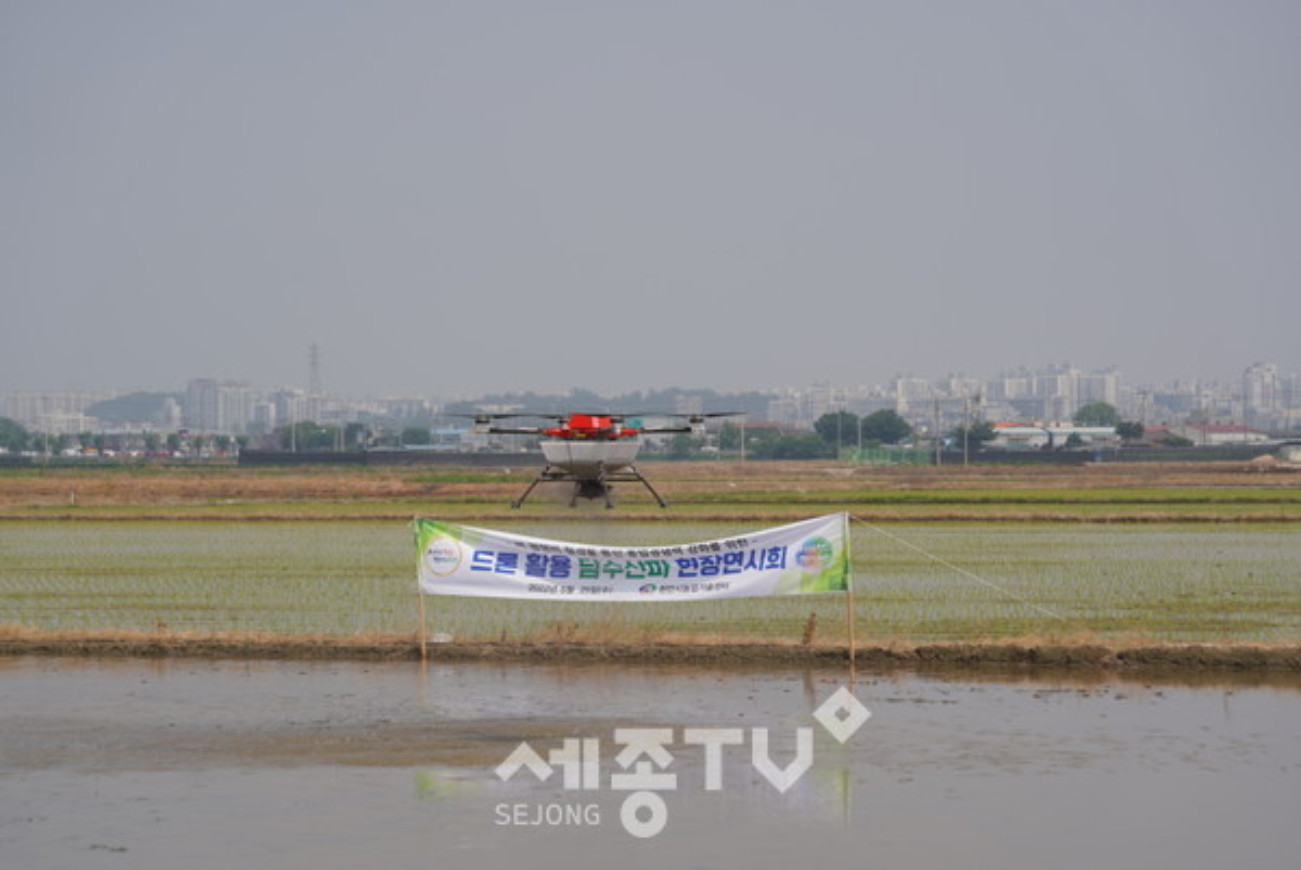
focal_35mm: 129
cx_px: 650
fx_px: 4665
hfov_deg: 15.9
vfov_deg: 10.6
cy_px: 435
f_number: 5.6
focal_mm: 129
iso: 125
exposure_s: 1/1000
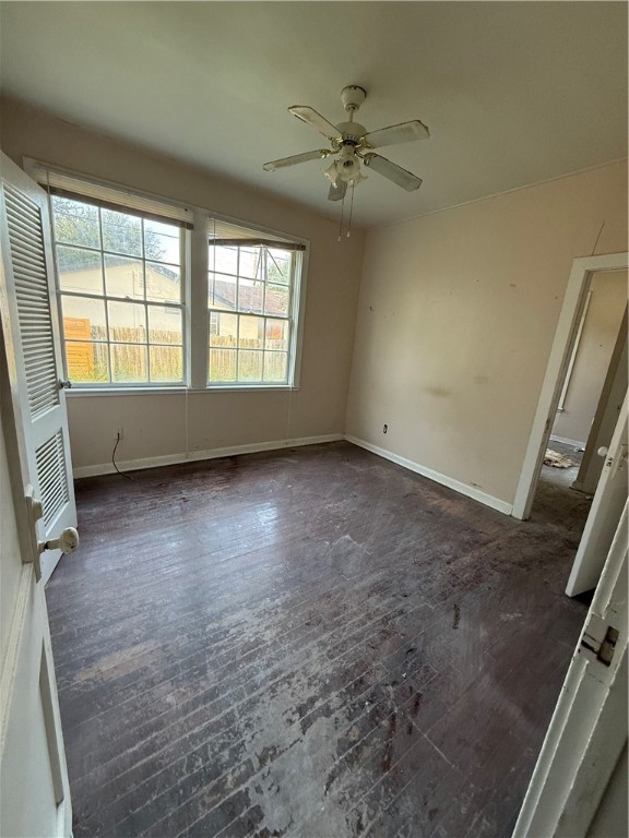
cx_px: 314
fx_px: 339
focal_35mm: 14
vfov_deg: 102.1
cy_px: 419
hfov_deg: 85.7
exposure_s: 1/99
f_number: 2.2
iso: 320
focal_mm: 2.22
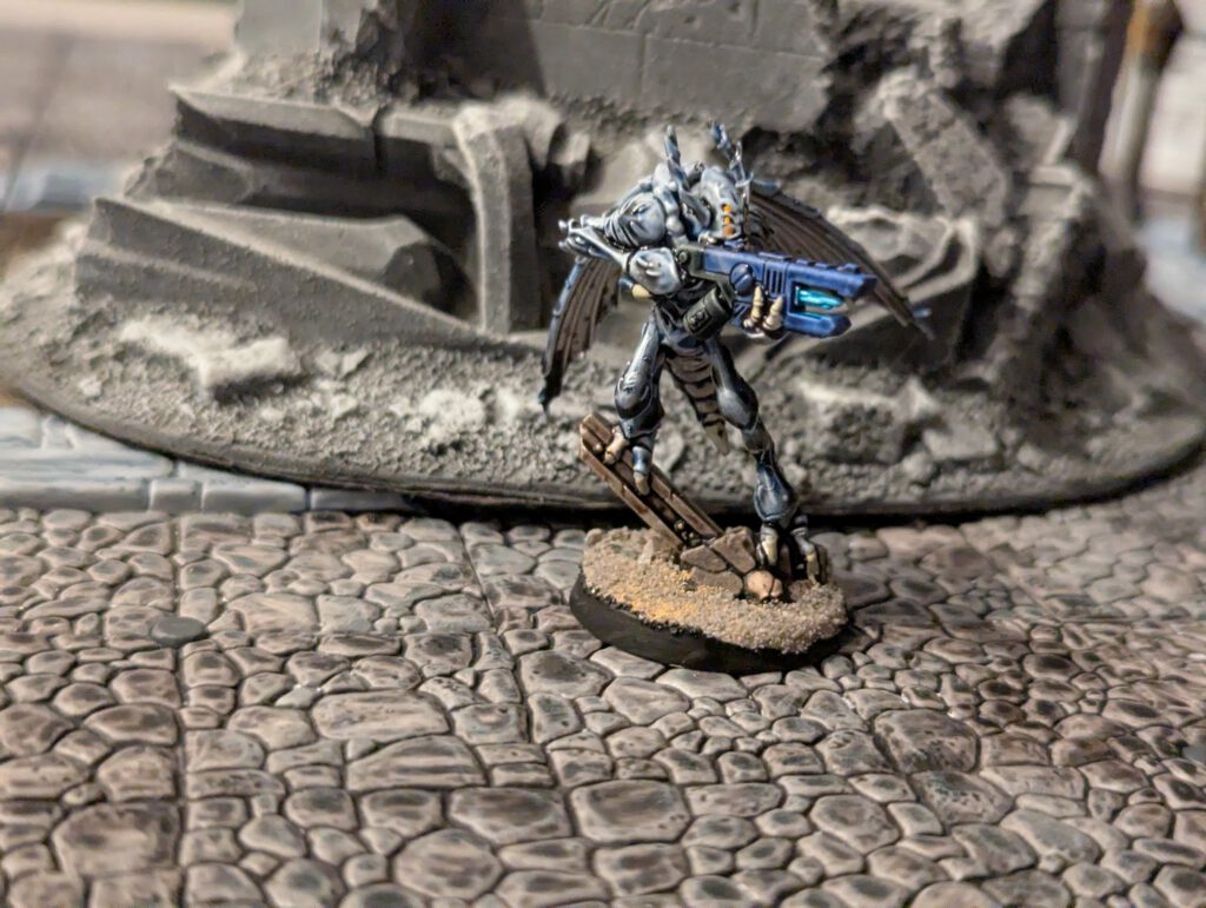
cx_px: 603
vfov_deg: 30.3
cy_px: 454
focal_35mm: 48
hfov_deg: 39.6
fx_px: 1675
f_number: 1.85
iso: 2516
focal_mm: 6.81
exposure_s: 1/33.3
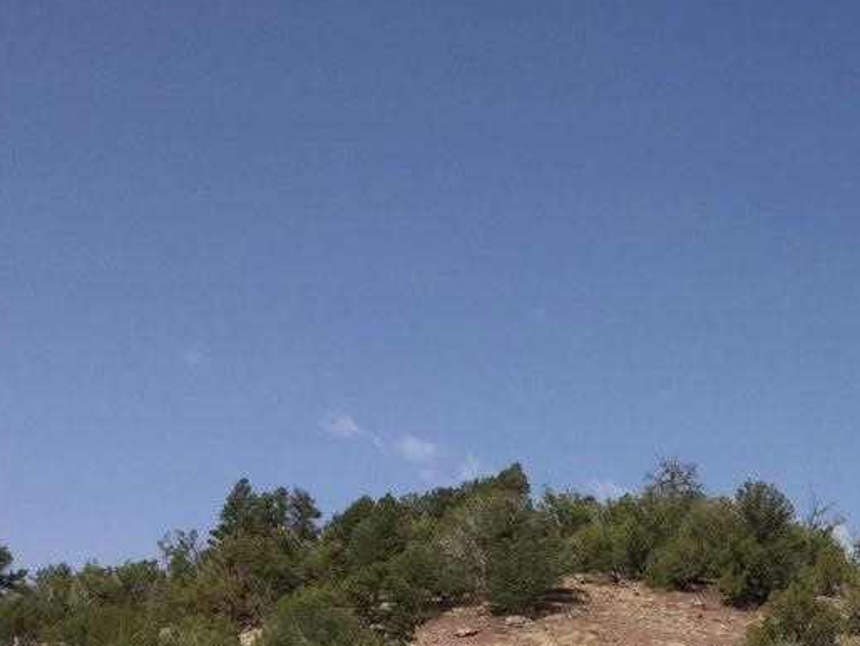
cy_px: 832
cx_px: 991
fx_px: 1914
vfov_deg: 17.9
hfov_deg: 23.5
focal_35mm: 77
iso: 32
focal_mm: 4.15
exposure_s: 1/2825
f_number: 2.2
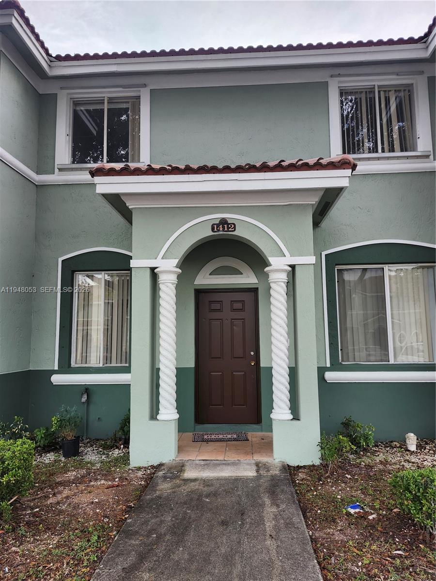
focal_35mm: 23
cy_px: 290
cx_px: 218
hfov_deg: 58.9
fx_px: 386
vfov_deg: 73.9
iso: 160
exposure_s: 1/180
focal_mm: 5.54
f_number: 1.8
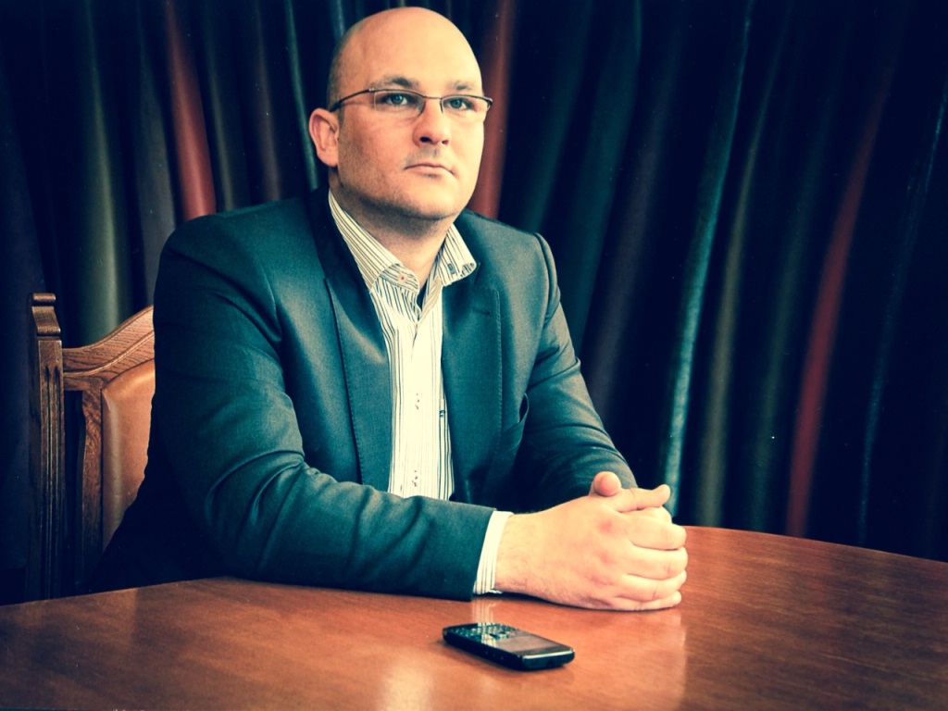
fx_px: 904
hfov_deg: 55.4
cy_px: 356
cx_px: 474
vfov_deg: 42.9
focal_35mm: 33
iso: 50
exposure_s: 1/24
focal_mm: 4.12
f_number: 2.4
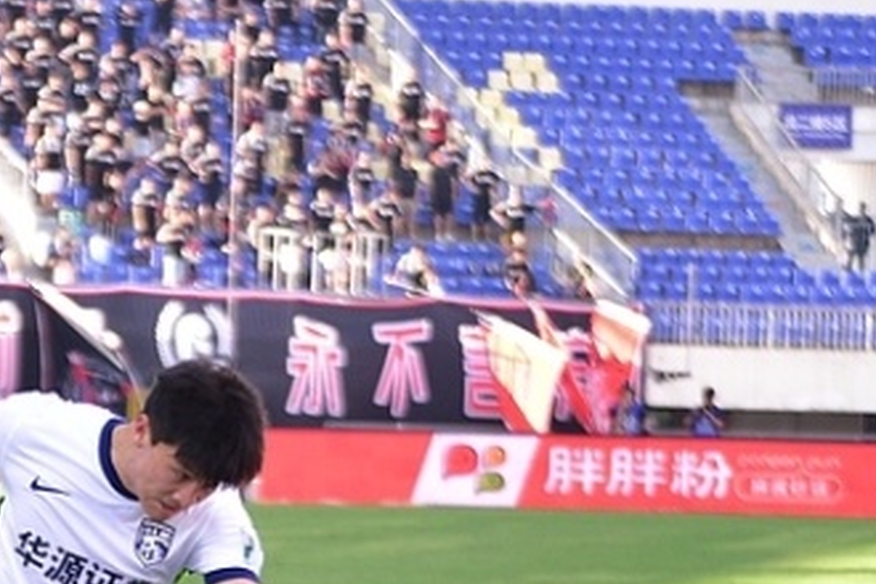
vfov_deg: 4.2
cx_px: 194
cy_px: 746
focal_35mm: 326
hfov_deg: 6.3
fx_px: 7932
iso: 1250
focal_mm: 112
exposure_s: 1/800
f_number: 4.5
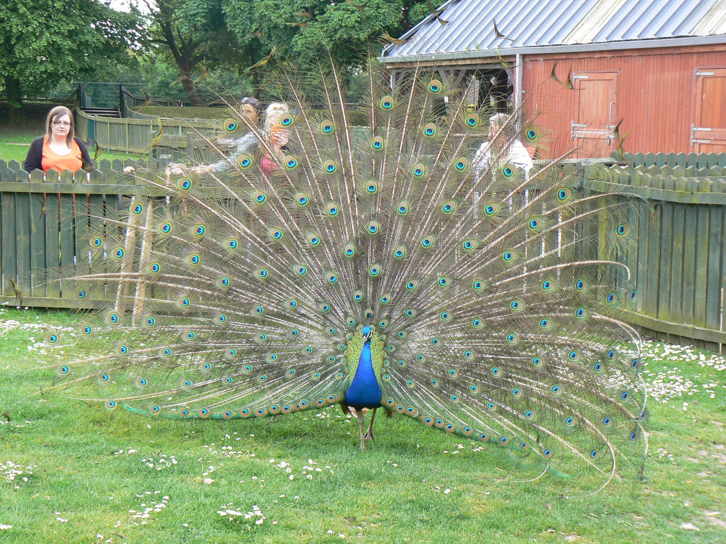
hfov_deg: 30.7
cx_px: 363
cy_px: 272
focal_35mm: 63
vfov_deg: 23.3
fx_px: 1321
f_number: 4
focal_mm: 10.5
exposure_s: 1/80
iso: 80
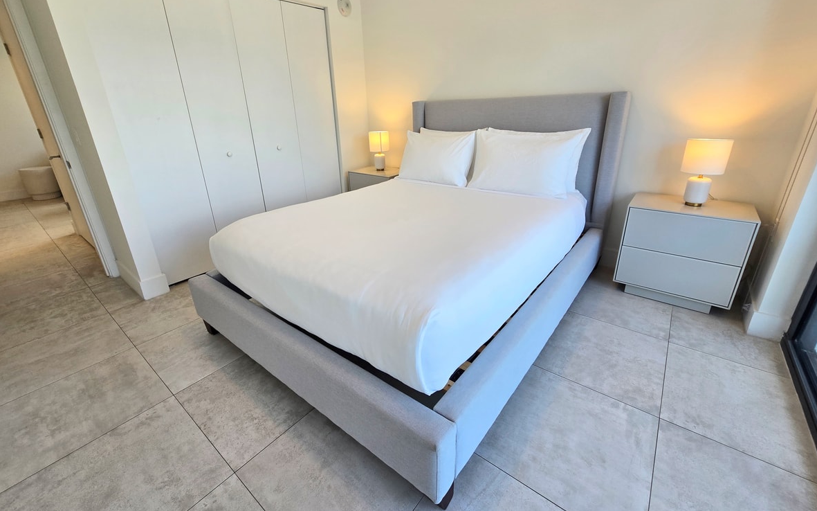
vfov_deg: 78.5
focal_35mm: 14
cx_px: 403
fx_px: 312
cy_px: 237
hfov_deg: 105.3
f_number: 2.2
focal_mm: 2.2
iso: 50
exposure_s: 1/120
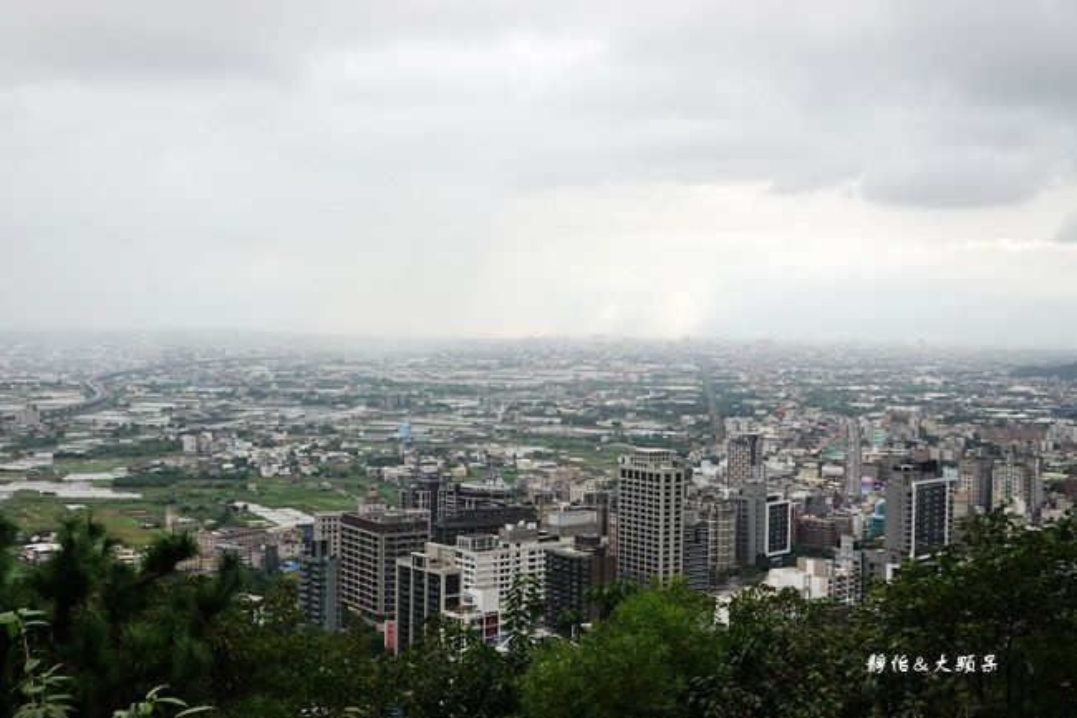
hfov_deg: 41.1
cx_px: 538
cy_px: 359
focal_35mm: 48
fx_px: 1436
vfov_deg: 28.1
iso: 125
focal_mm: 17.88
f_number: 4
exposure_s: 1/160
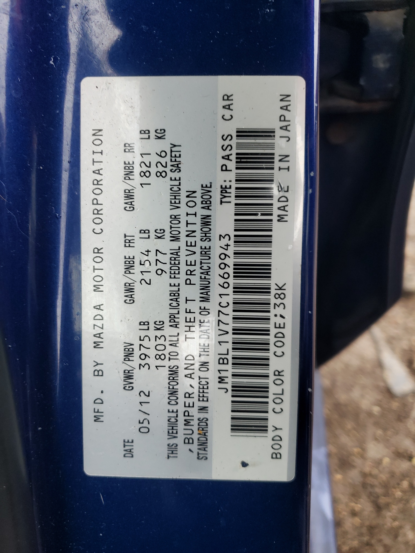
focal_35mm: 26
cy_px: 276
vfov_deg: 67.3
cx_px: 208
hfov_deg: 53.1
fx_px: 416
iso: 60
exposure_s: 1/120
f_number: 1.5
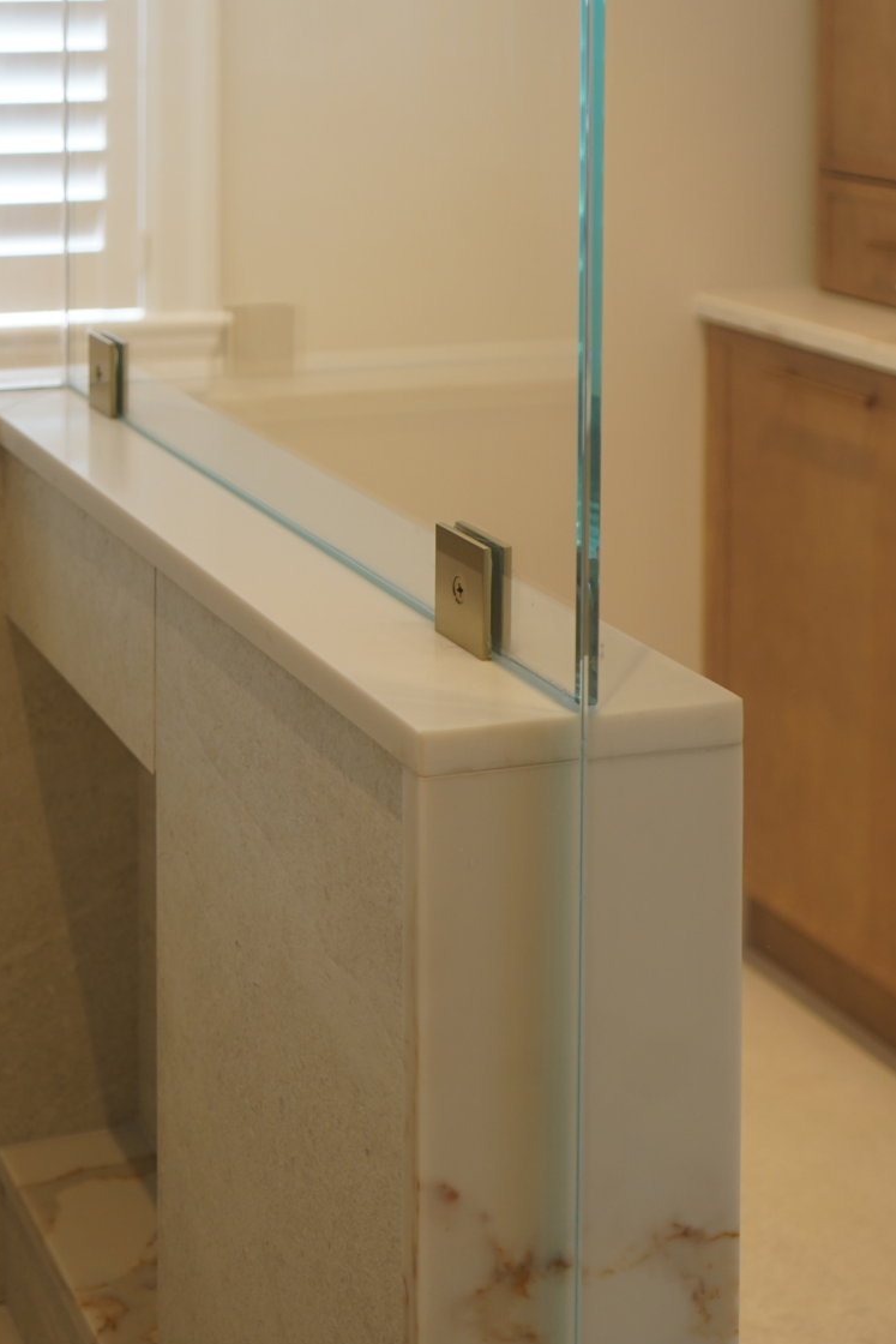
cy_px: 18
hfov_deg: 20.7
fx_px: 2388
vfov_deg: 29.5
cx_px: 57
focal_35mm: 64
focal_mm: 28
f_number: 3.5
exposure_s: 1/30
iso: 160
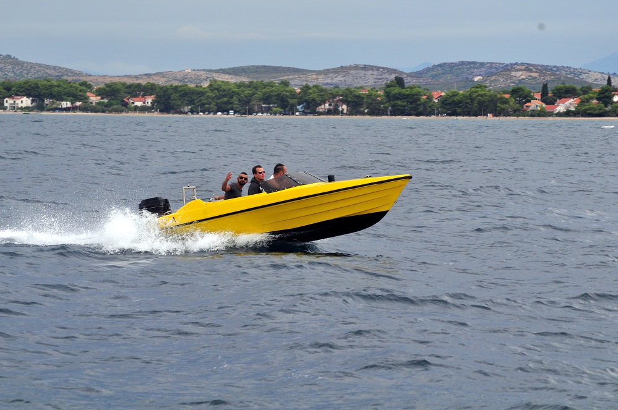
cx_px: 309
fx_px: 3137
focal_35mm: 183
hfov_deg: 11.3
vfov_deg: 7.5
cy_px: 205
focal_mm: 122
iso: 320
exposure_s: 1/400
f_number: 9
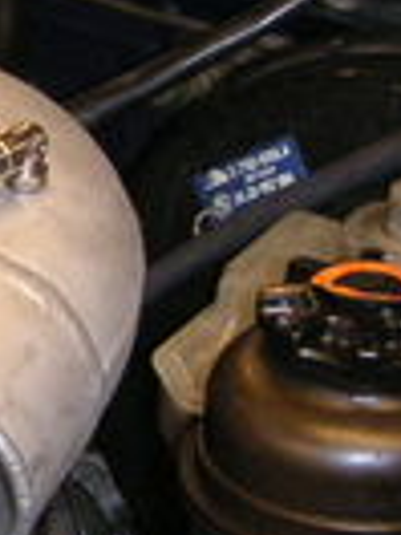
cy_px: 369
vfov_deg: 10.7
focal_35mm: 184
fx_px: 2842
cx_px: -462
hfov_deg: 7.7
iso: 160
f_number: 2.8
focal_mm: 6
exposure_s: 1/45
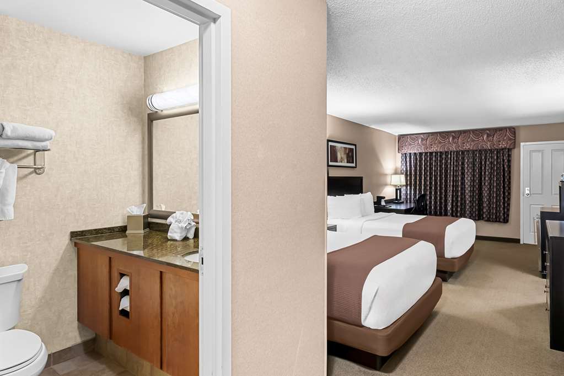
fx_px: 282
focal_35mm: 18
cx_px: 282
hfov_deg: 90.0
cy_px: 188
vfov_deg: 67.4
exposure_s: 1/2
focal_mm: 12
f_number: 8
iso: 320
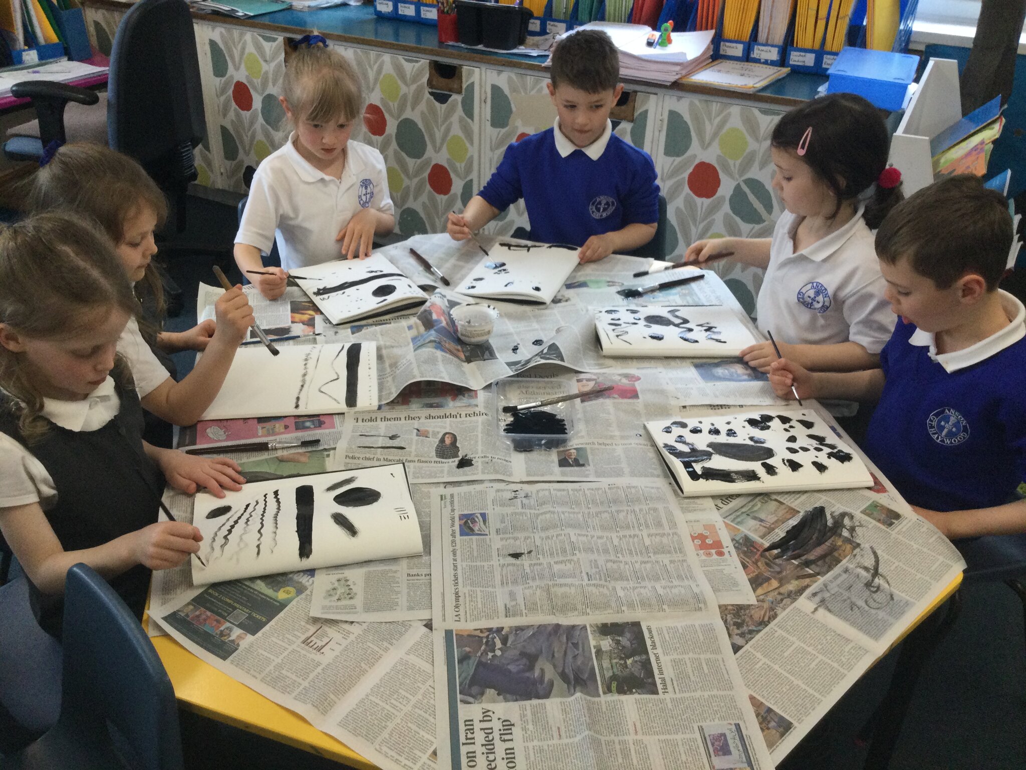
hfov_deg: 58.4
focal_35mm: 31
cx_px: 513
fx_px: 919
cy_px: 385
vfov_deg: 45.4
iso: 50
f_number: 2.4
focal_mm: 3.3
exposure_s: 1/33
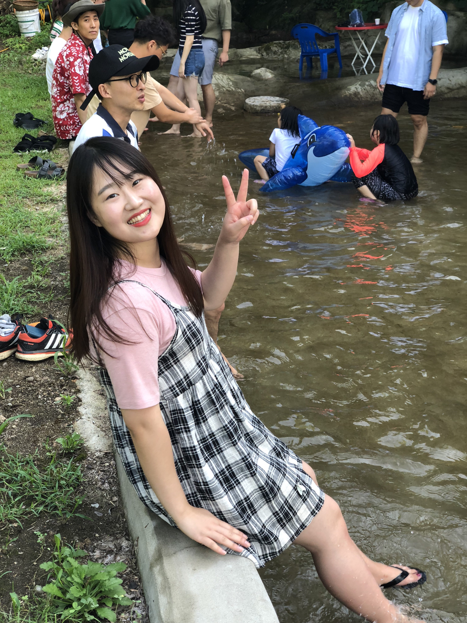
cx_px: 234
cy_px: 312
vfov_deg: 36.8
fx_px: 935
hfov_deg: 28.0
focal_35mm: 52
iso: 25
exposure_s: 1/60
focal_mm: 6
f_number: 2.4
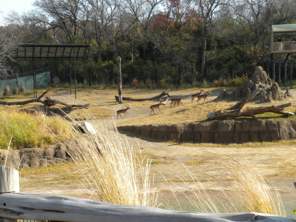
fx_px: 445
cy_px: 111
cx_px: 148
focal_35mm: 52
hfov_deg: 36.8
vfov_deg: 28.0
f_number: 4.3
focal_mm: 9.1
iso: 97
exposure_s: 1/511
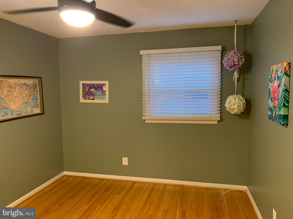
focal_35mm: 26
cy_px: 110
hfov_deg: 67.3
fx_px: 220
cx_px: 146
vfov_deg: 53.1
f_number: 1.8
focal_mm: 4.25
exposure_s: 1/40
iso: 320
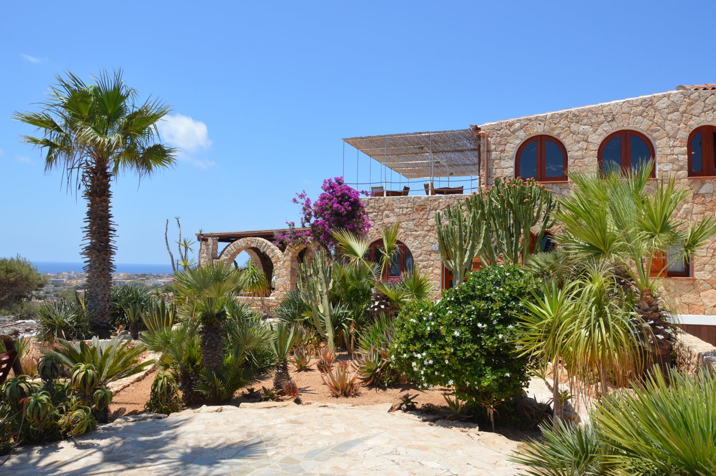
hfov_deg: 67.4
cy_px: 238
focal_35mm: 27
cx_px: 358
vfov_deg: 47.9
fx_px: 537
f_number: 8
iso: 100
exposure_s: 1/250
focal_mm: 18
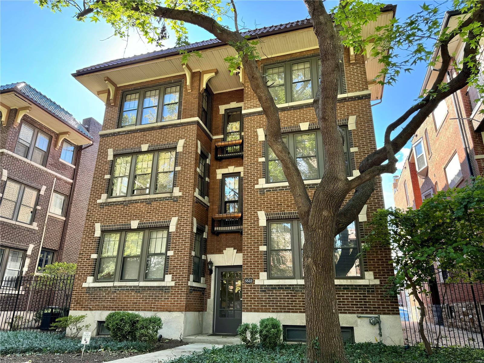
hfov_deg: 71.6
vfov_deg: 56.8
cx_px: 242
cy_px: 182
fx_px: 336
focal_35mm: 24
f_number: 1.78
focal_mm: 6.76
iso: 80
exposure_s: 1/241
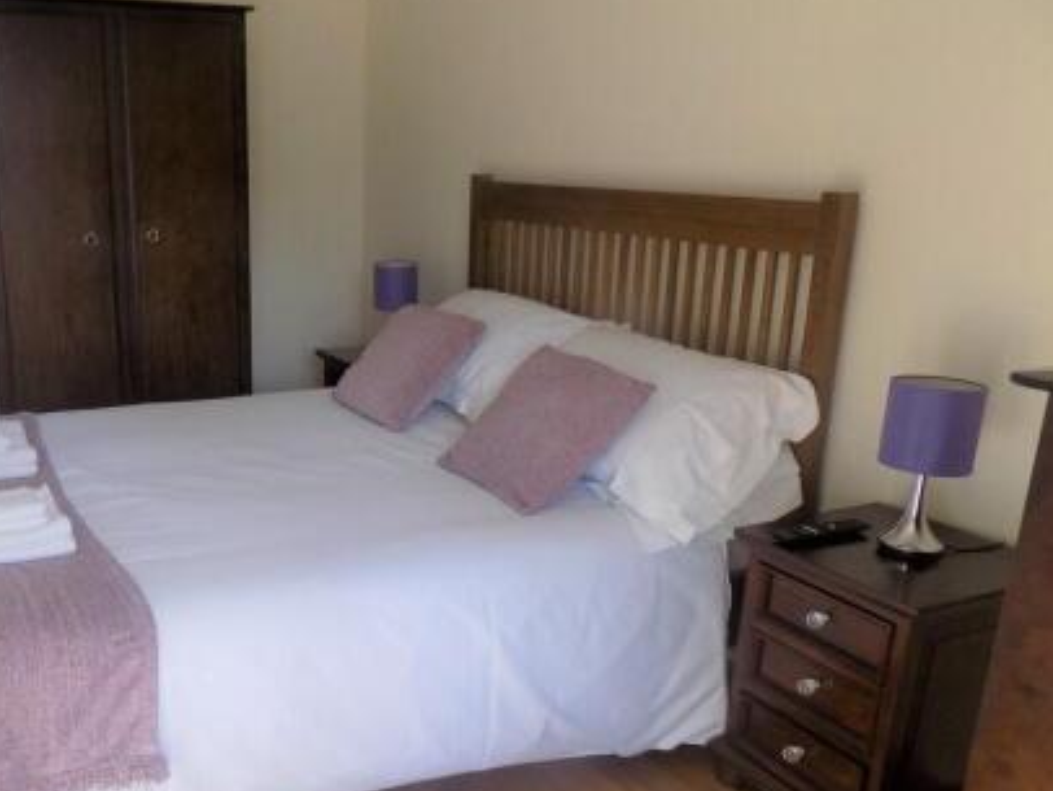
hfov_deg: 53.9
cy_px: 466
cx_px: 325
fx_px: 1004
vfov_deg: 42.8
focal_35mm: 33
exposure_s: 1/60
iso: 80
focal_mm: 4
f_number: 3.1
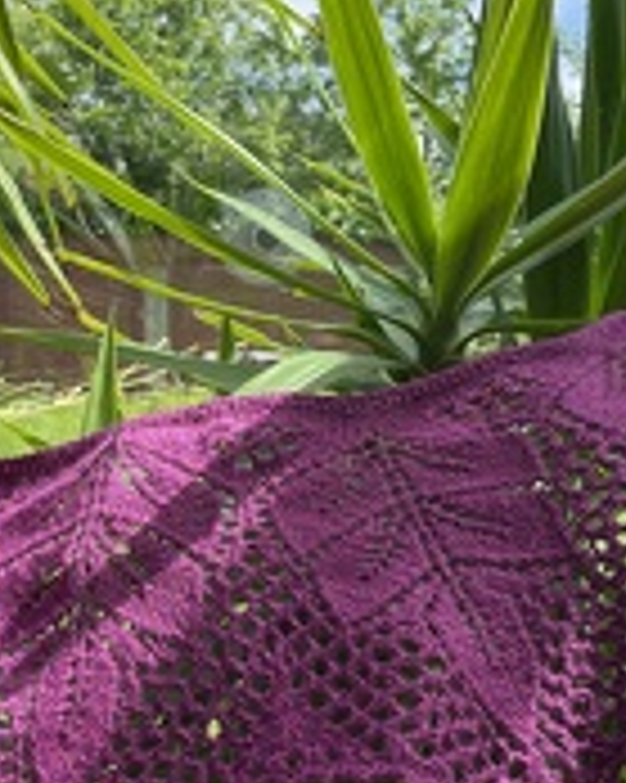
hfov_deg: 29.2
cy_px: 482
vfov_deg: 36.5
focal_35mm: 51
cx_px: 160
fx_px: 1182
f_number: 1.6
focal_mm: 4.2
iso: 32
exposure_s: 1/670
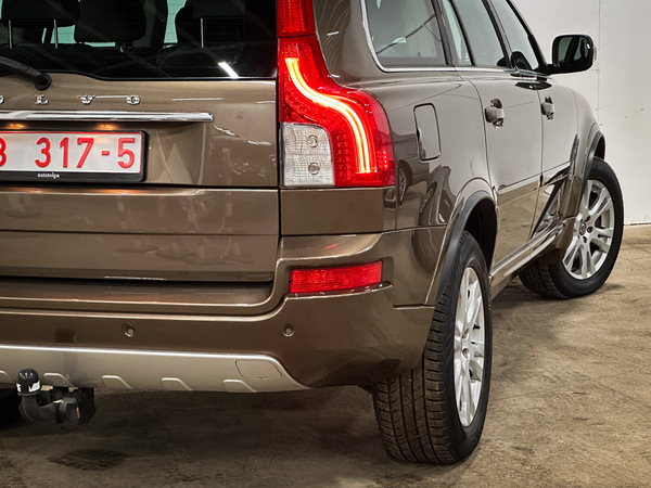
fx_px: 1448
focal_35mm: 77
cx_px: 326
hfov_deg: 25.3
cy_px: 244
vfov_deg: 19.1
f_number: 2.8
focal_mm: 9
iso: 640
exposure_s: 1/35
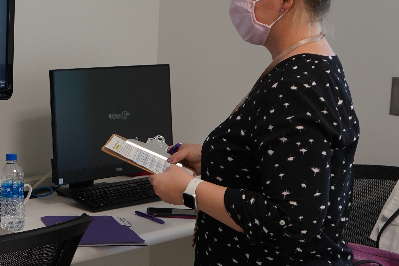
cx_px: -25
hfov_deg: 23.7
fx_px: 898
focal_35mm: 81
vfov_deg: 16.7
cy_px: 60
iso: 800
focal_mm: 30
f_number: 4
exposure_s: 1/160
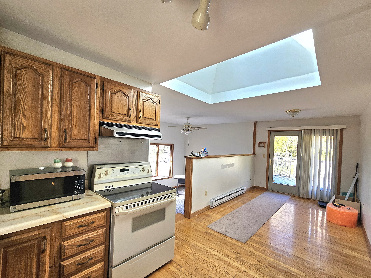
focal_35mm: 14
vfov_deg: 85.5
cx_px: 197
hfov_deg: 101.9
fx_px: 150
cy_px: 148
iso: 50
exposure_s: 1/60.2
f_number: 2.2
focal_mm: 2.2
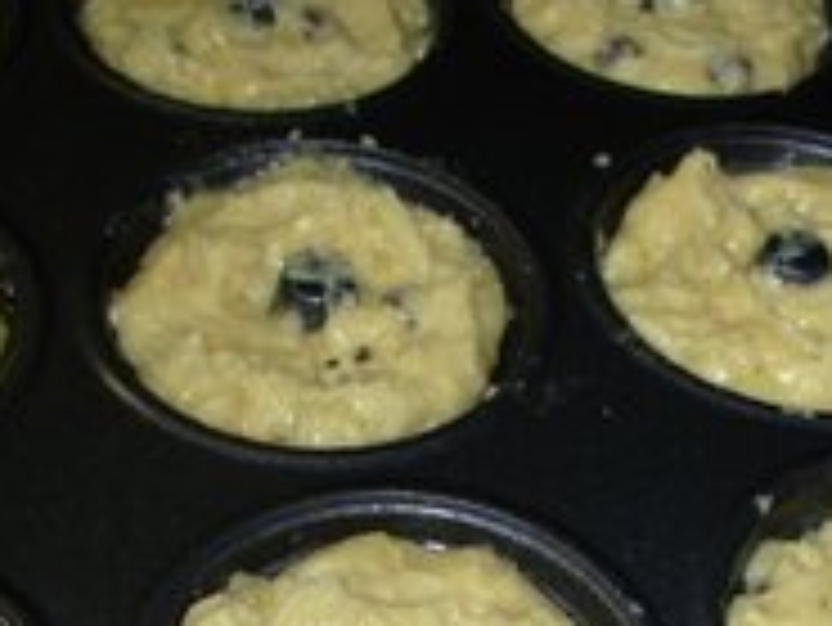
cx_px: 531
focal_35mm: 82
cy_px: 527
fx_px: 1972
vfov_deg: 17.8
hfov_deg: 23.7
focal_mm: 6.3
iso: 50
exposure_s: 1/32
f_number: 2.9
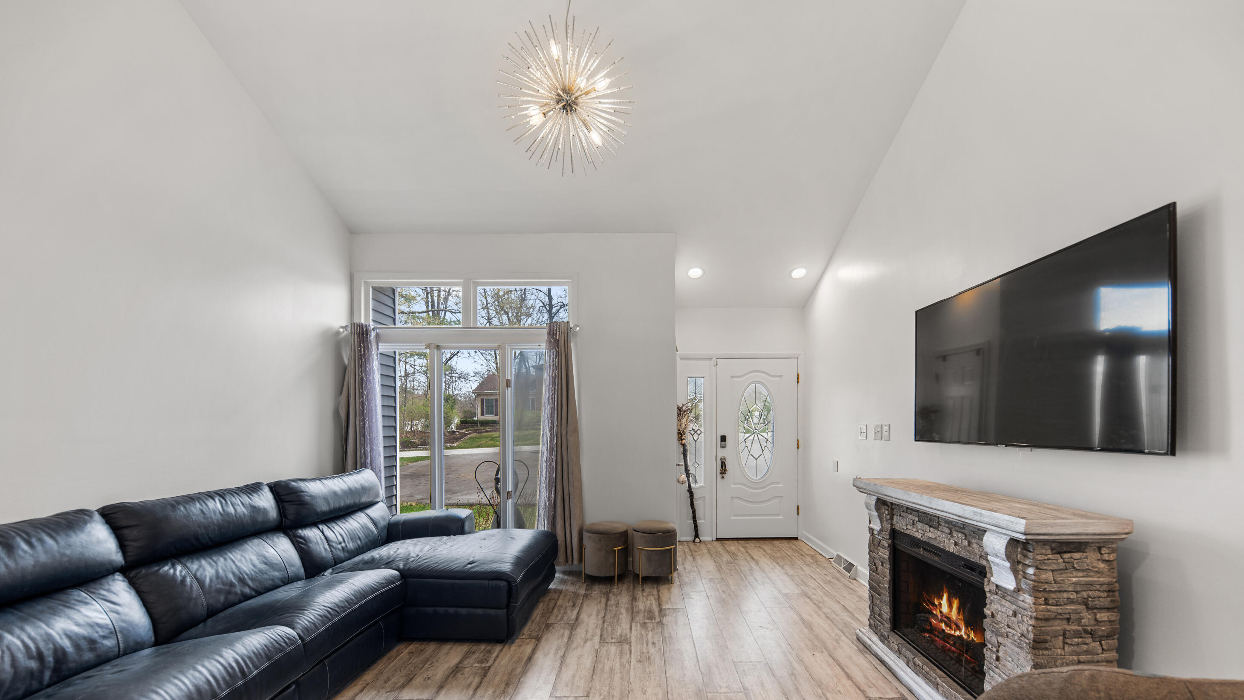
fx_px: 462
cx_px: 636
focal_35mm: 14
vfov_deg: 73.5
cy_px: 421
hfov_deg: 106.8
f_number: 10
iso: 200
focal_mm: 13
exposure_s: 1/30
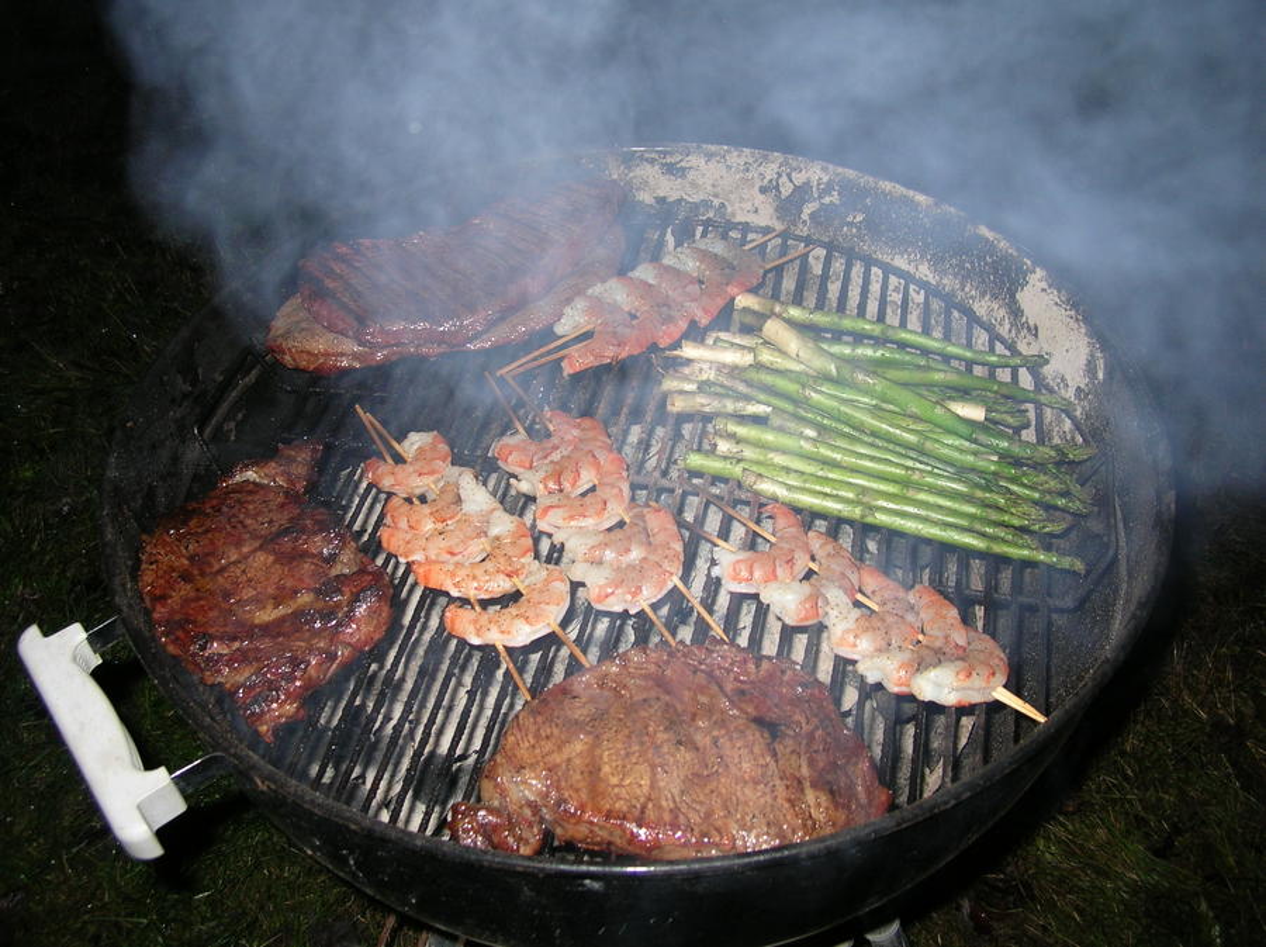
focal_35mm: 36
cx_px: 633
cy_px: 474
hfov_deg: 51.4
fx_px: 1315
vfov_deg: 39.6
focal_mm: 6
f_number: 2.7
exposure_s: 1/60.1
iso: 50
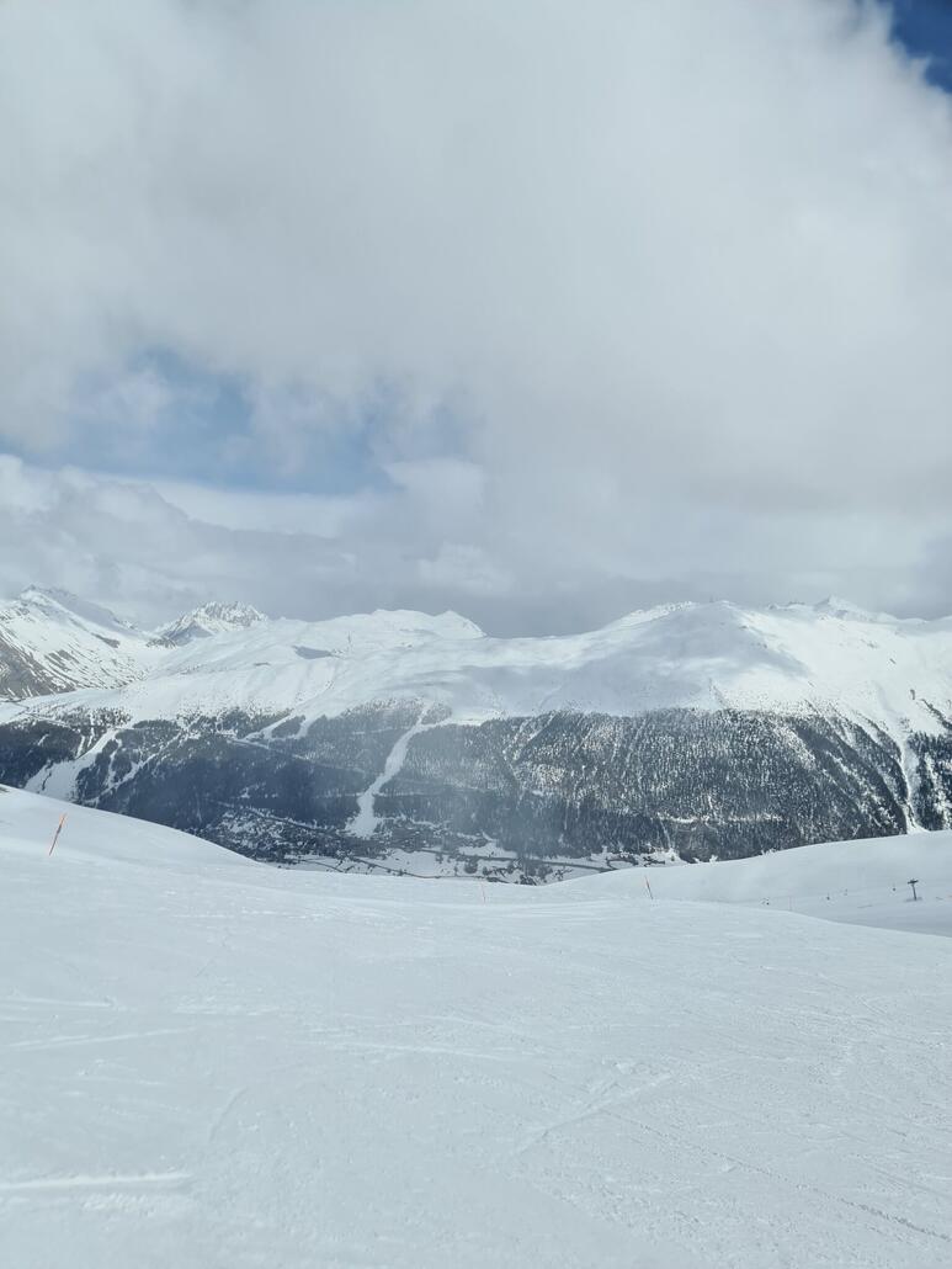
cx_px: 476
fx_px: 916
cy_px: 634
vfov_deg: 69.4
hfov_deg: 54.9
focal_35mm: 25
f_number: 1.8
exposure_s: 1/3032
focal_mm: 7
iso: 50
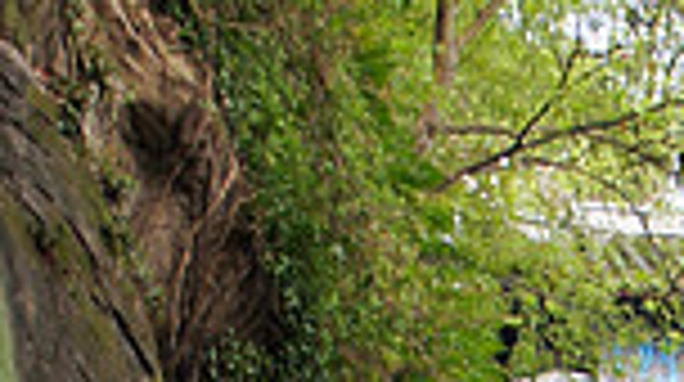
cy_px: 1330
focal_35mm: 232
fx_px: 4202
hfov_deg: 9.2
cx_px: 794
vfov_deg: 4.9
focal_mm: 28
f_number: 4.5
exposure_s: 1/160
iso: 100
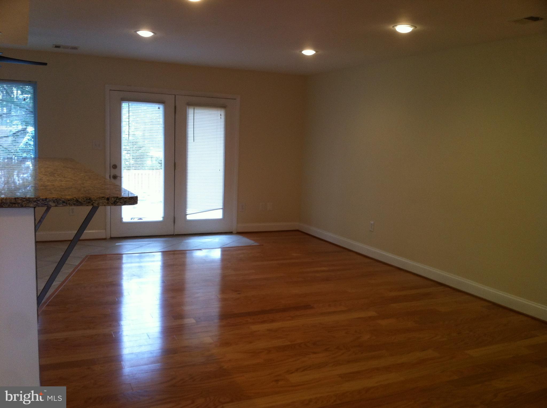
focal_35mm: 35
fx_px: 552
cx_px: 274
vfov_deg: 40.6
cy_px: 204
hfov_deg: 52.7
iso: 100
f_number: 2.8
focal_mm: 3.85
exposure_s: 1/30
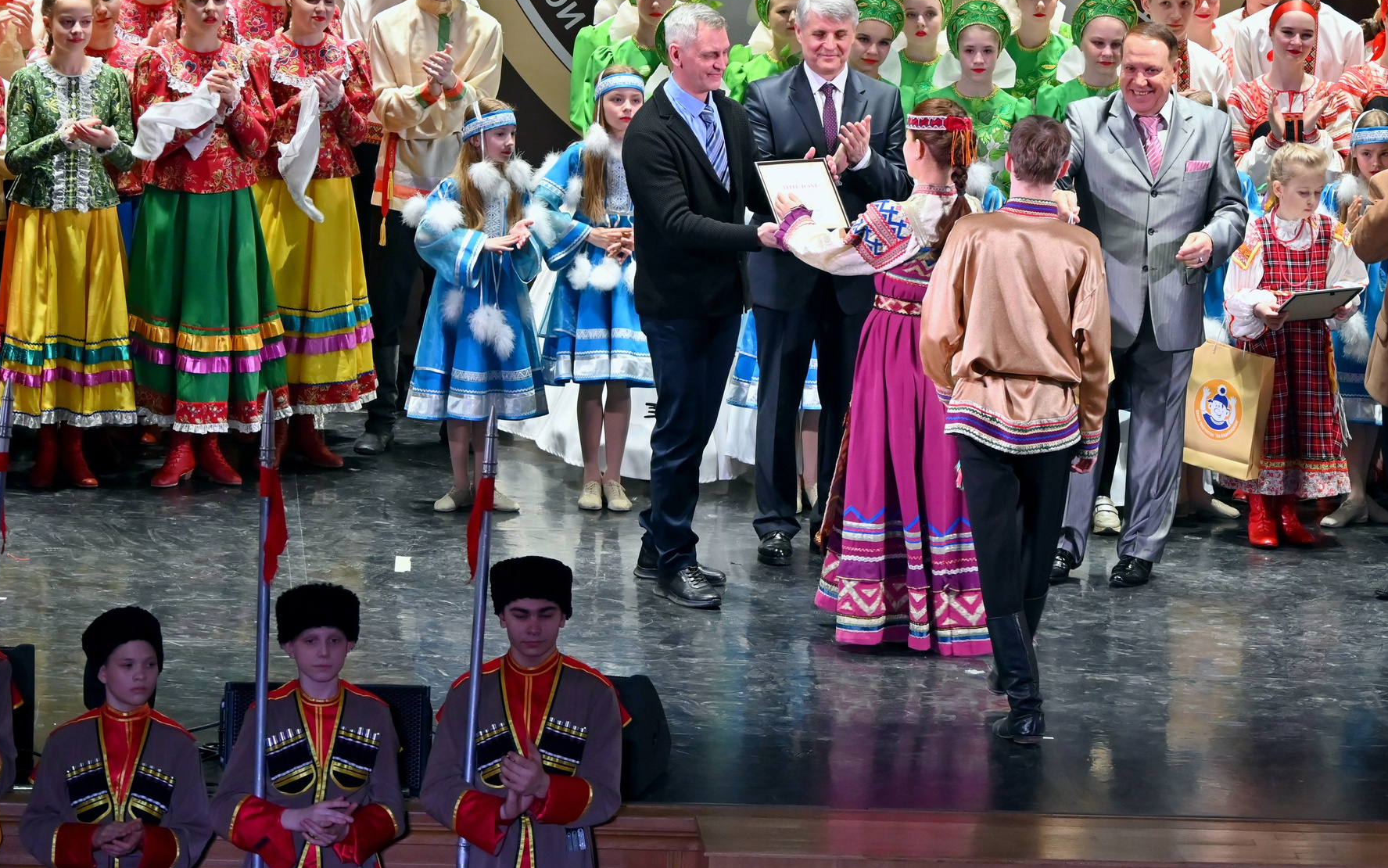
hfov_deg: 10.8
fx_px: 7340
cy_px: 205
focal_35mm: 194
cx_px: 870
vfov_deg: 6.8
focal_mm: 88
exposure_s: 1/125
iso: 800
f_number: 5.6
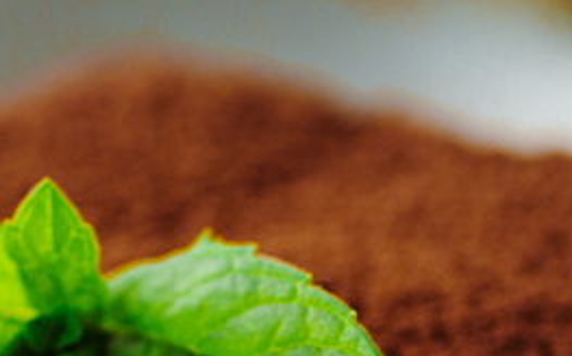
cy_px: 443
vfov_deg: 2.0
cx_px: -139
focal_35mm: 651
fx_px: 10142
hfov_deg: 3.2
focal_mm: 56
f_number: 2
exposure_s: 1/1250
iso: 200
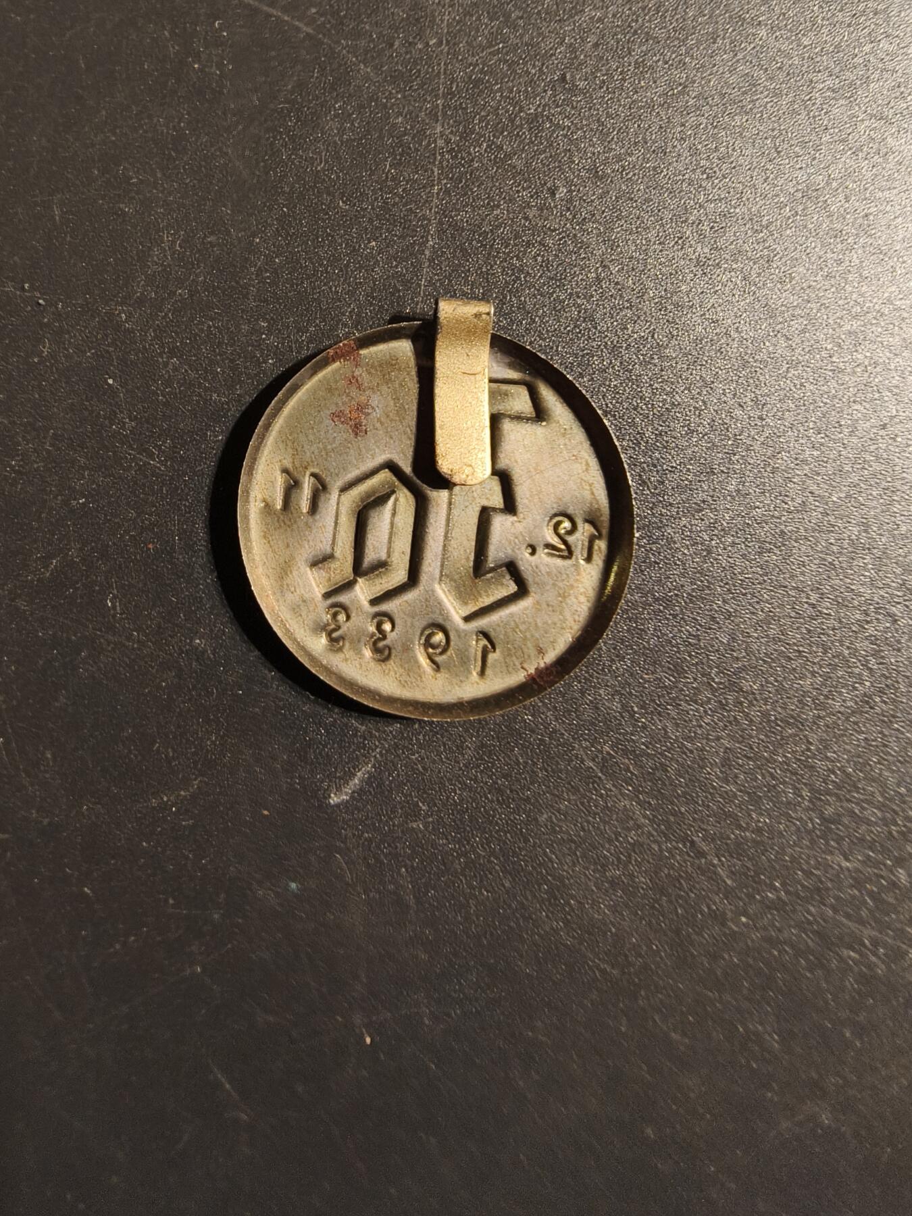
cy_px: 608
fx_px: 808
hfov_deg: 58.9
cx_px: 456
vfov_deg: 73.9
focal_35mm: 23
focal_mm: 2.32
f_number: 2
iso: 200
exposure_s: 1/50
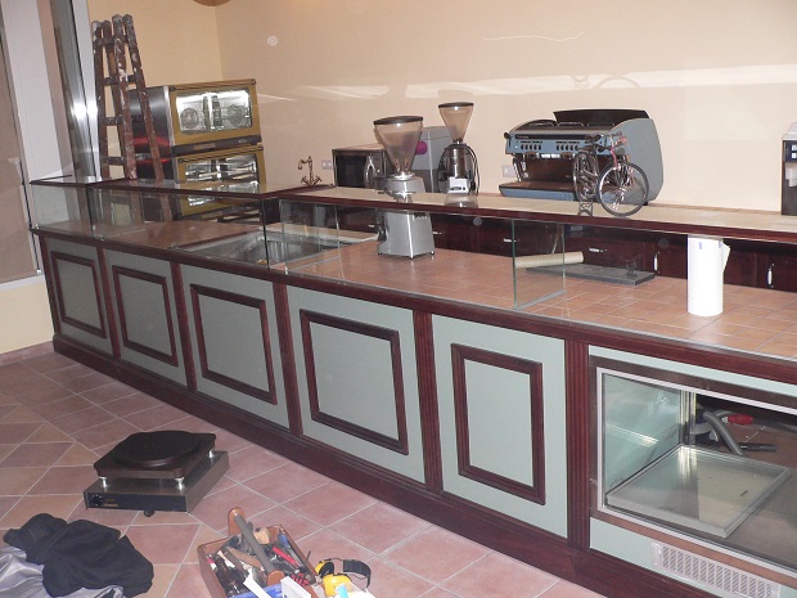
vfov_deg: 39.7
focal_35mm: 36
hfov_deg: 51.4
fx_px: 829
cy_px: 299
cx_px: 398
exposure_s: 1/60
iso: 300
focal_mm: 6
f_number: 2.8
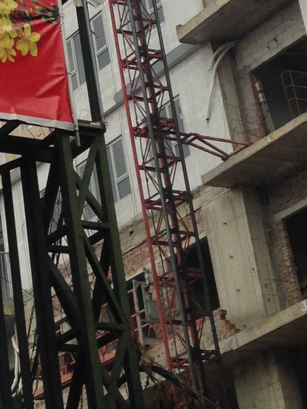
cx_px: -117
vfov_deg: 13.7
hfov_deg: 10.5
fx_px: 1619
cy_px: -154
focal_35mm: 137
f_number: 2.4
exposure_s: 1/1391
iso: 50
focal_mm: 4.12
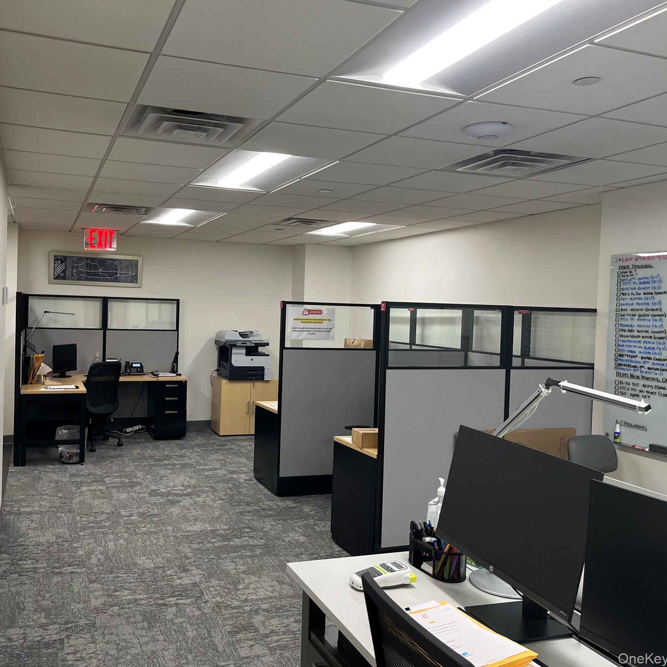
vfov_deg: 52.5
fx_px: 676
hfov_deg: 52.1
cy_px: 332
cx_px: 257
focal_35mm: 31
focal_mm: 5.1
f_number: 1.6
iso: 100
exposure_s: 1/120
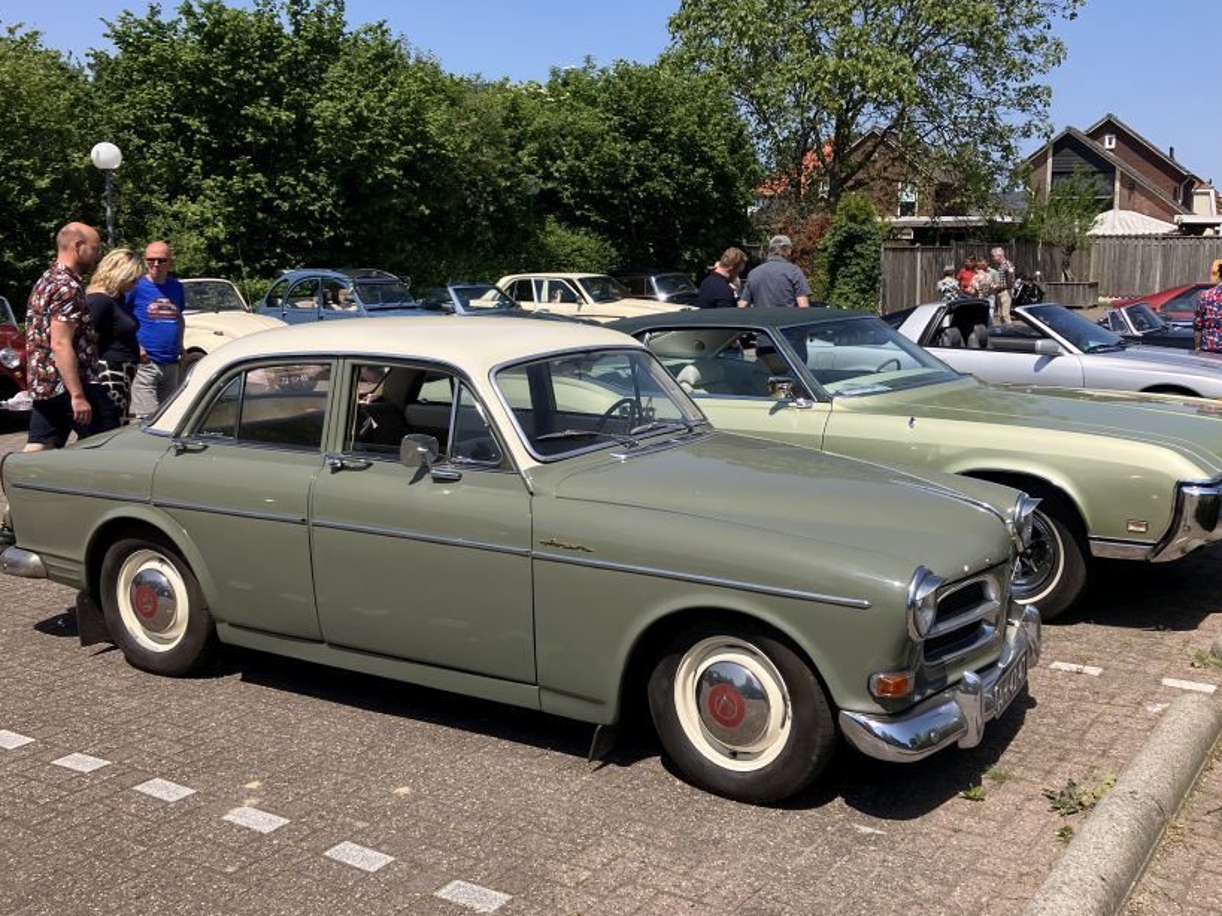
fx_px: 1235
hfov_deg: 52.5
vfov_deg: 40.7
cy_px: 427
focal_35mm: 35
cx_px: 691
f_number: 1.8
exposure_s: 1/1946
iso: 32
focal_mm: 3.99
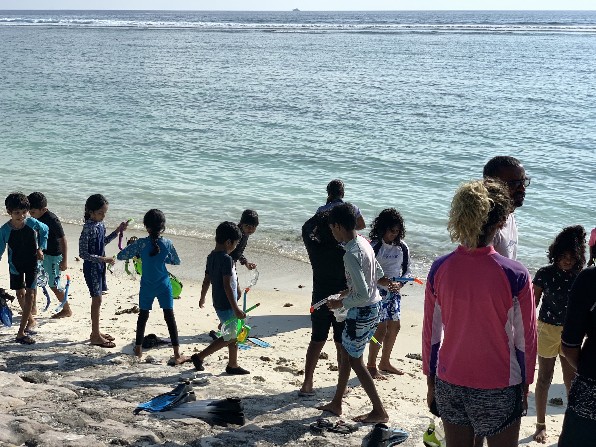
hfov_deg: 36.8
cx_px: 298
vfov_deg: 28.0
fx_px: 895
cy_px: 224
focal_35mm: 52
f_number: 2.4
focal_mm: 6
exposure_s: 1/1916
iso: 16
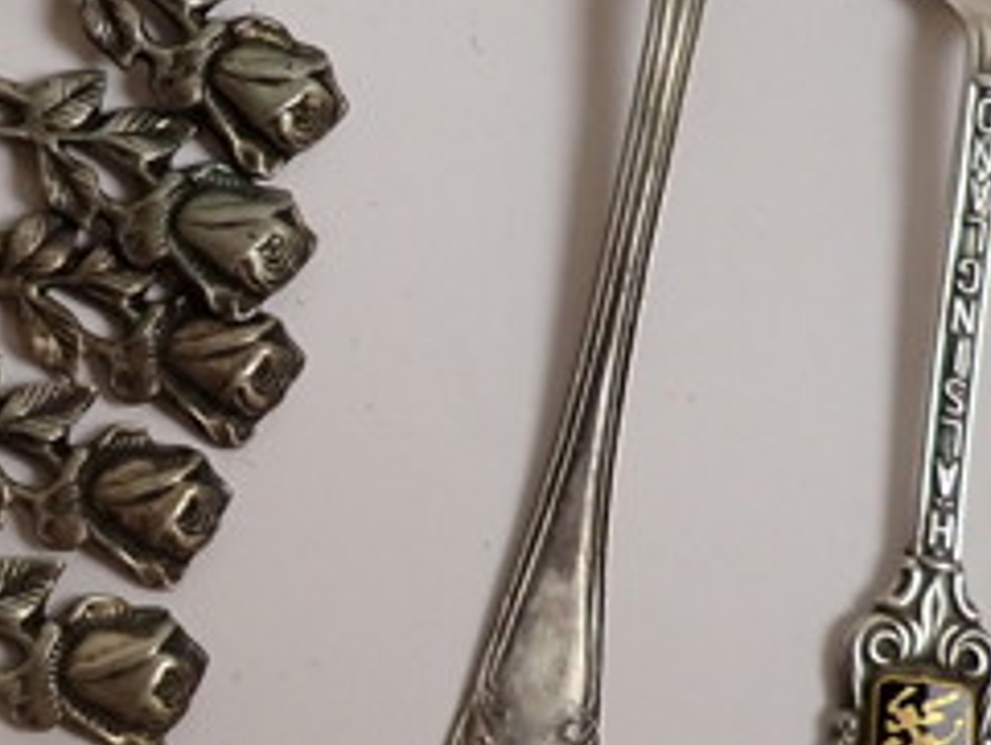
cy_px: 321
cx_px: -247
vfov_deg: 17.8
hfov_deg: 21.6
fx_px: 2377
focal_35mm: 83
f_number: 2
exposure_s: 1/80
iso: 200
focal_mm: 4.5
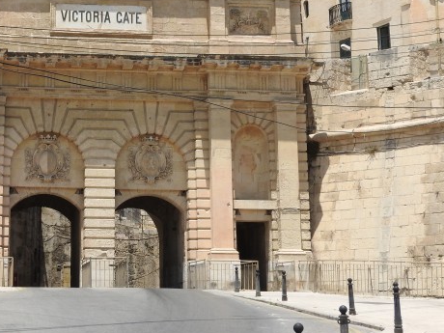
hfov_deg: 22.2
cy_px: 65
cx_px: 81
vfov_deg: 16.8
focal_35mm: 87
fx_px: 1116
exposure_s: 1/1000
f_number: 4
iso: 100
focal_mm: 9
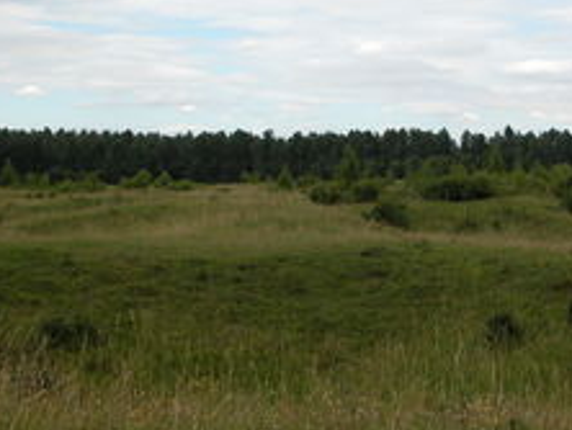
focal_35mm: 63
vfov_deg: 23.3
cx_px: 361
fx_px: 1042
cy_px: 201
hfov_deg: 30.6
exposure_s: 1/271
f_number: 6.3
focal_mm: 8.9
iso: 100
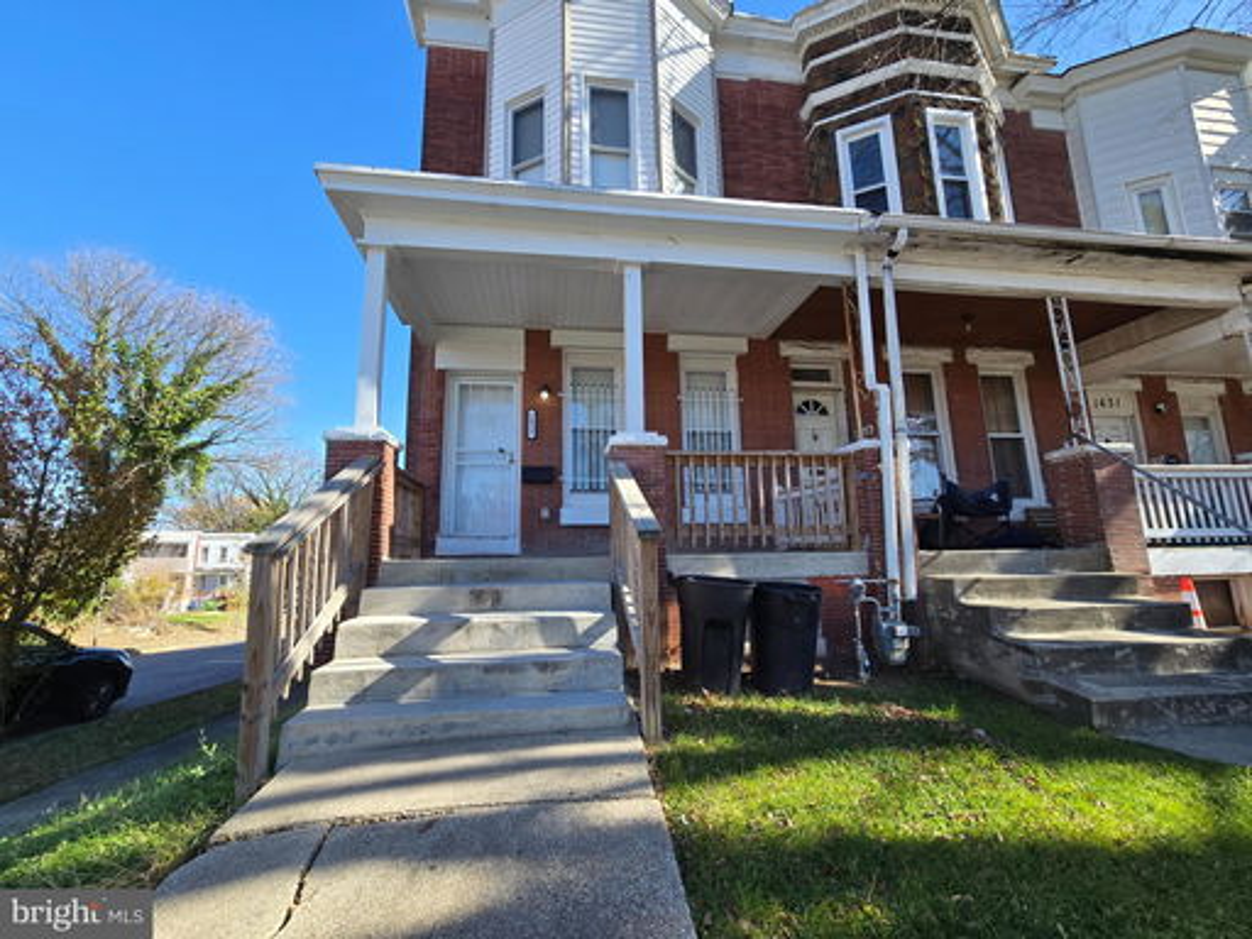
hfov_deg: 106.2
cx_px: 626
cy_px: 470
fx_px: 470
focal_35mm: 13
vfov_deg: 89.9
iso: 50
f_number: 2.2
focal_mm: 2.2
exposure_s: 1/648
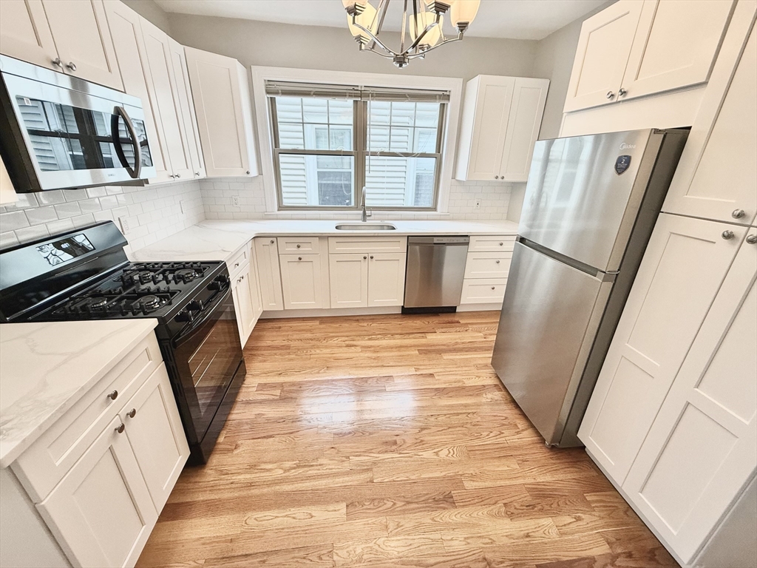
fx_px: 306
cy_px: 284
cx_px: 378
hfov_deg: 102.1
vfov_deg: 85.7
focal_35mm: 14
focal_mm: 2.22
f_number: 2.2
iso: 160
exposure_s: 1/60
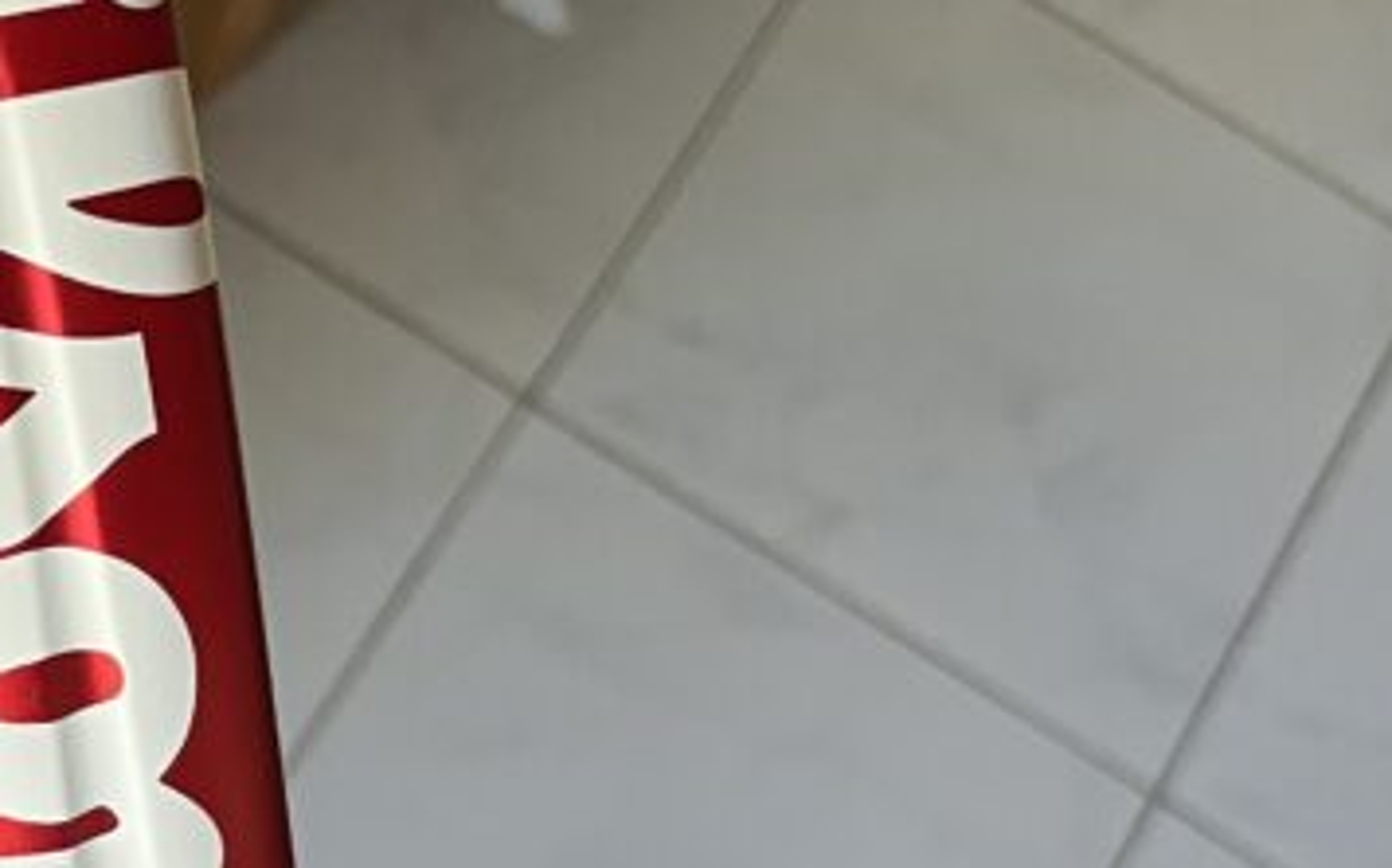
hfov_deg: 31.4
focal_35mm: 62
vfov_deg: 20.4
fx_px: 2351
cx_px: 125
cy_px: 825
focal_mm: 5.1
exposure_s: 1/50
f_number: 1.6
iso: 500
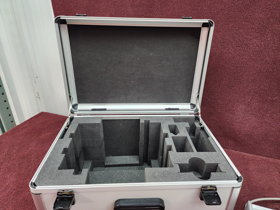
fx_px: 186
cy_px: 105
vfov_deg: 58.9
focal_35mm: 23
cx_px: 140
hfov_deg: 73.9
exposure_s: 1/120
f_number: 1.8
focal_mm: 6.4
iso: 500
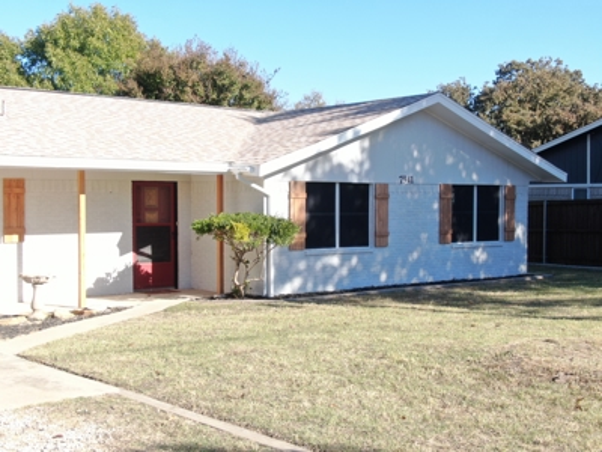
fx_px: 835
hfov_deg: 39.7
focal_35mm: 48
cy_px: 226
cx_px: 301
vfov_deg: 30.3
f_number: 3.8
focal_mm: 8.6
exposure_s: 1/240
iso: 100
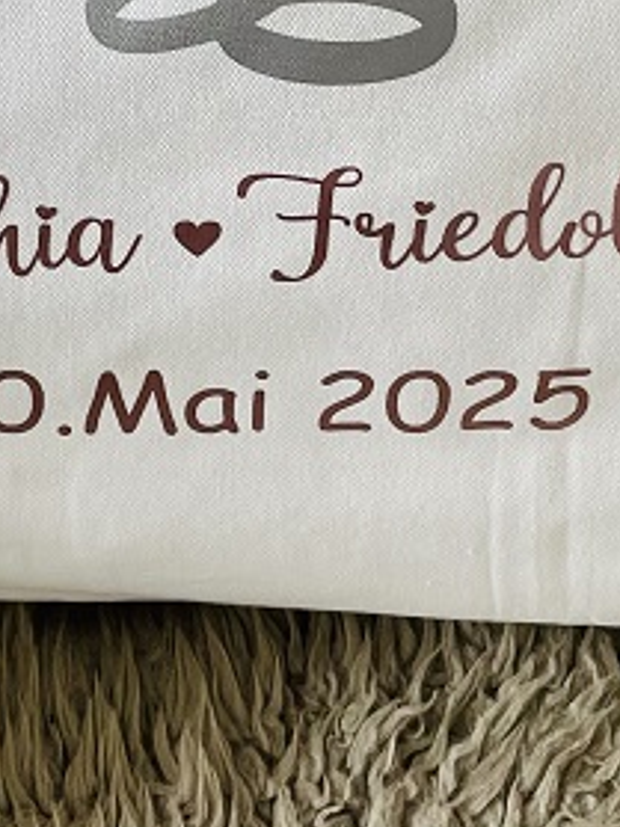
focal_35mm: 94
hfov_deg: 15.7
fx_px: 2247
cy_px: -77
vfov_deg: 20.0
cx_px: 243
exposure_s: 1/121
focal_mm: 4.2
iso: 80
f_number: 1.6
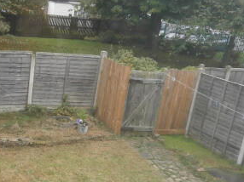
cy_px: 123
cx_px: 18
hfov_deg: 34.0
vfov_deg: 27.3
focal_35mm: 53
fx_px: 373
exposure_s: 1/250
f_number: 2.8
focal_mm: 4.7
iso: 160
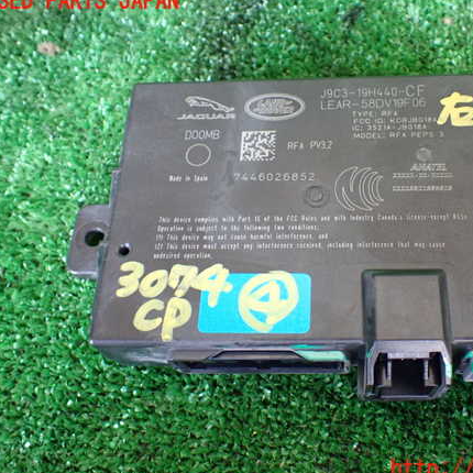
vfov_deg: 44.9
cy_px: 235
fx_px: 572
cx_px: 309
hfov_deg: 44.4
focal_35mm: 37
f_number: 2.3
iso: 800
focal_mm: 5.4
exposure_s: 1/100
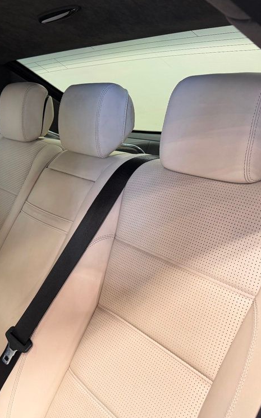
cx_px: 65
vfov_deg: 55.3
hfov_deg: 35.5
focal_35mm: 35
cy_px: 205
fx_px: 398
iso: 200
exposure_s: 1/120
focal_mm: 6.76
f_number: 1.78
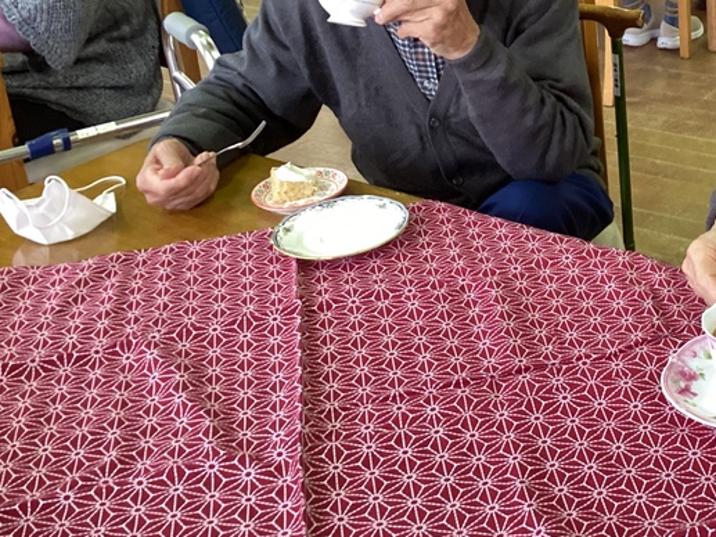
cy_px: 83
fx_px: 1241
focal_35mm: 60
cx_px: 676
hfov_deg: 30.4
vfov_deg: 23.9
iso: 400
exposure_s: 1/40
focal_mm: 3.3
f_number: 2.4
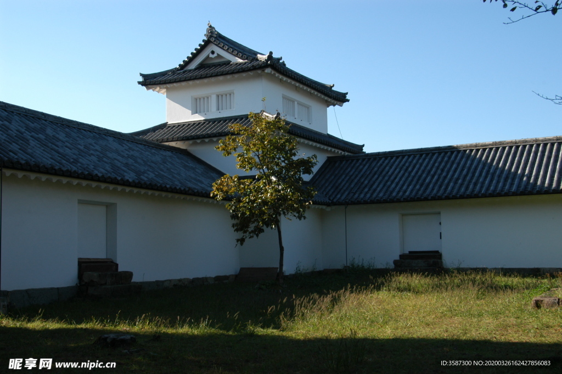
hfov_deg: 43.6
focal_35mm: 45
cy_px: 187
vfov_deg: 29.8
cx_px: 281
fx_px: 702
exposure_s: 1/250
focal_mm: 30
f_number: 8
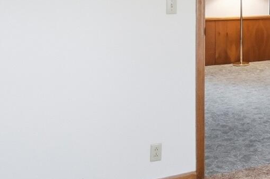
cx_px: 348
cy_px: 1
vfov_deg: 22.1
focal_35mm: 59
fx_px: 442
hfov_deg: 28.2
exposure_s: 1/30
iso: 125
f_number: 4
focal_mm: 10
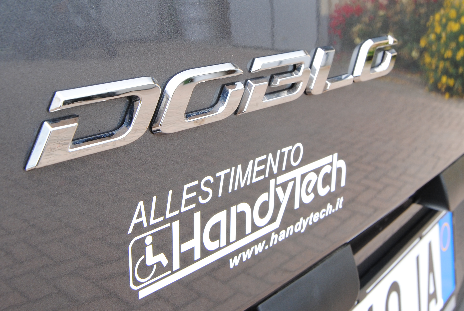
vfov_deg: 27.8
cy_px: 87
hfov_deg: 41.1
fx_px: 619
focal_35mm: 48
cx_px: 245
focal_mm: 20
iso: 200
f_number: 4
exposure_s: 1/60
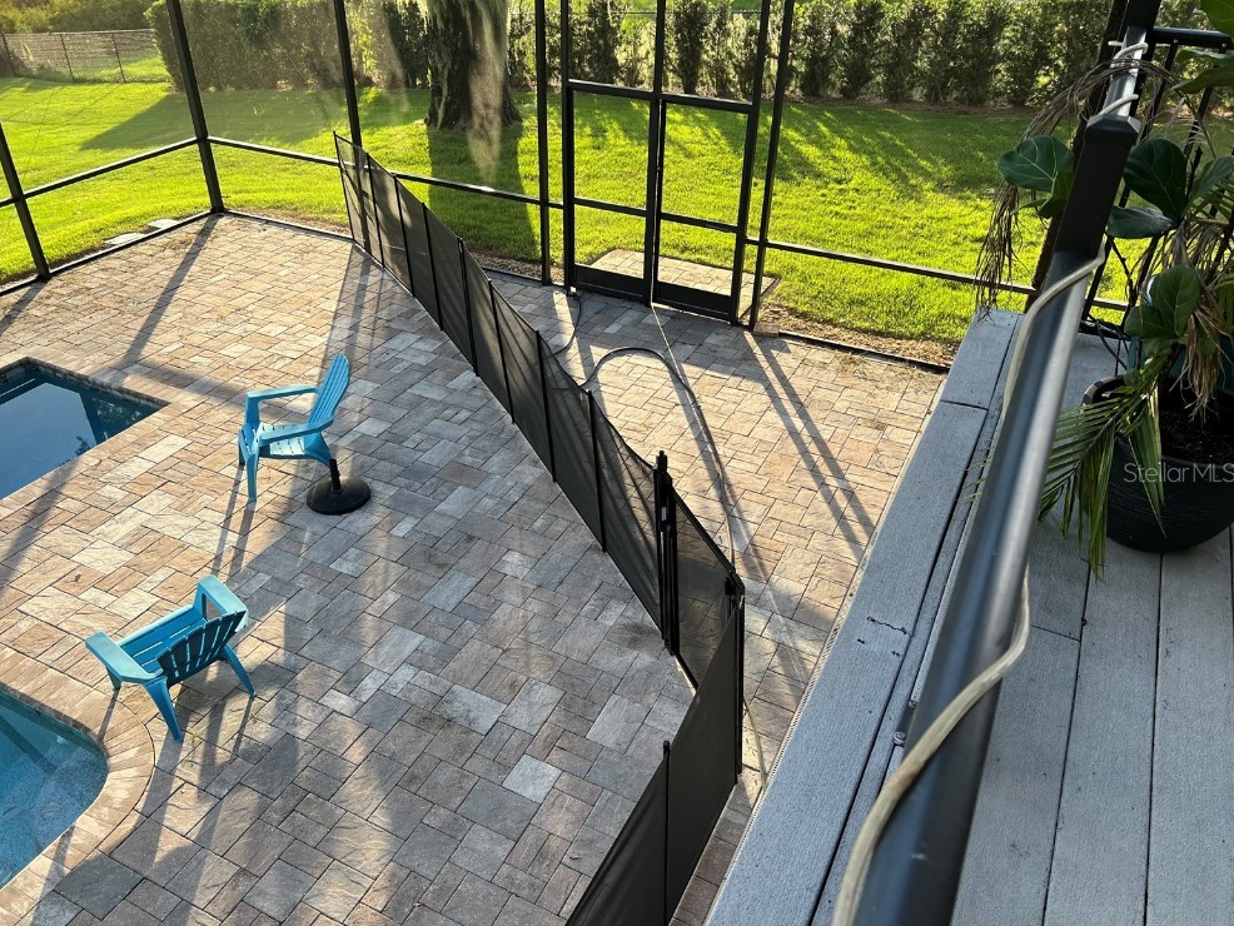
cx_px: 601
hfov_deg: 65.3
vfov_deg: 51.4
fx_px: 963
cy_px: 472
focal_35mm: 27
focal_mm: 5.7
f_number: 1.5
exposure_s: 1/443
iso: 50
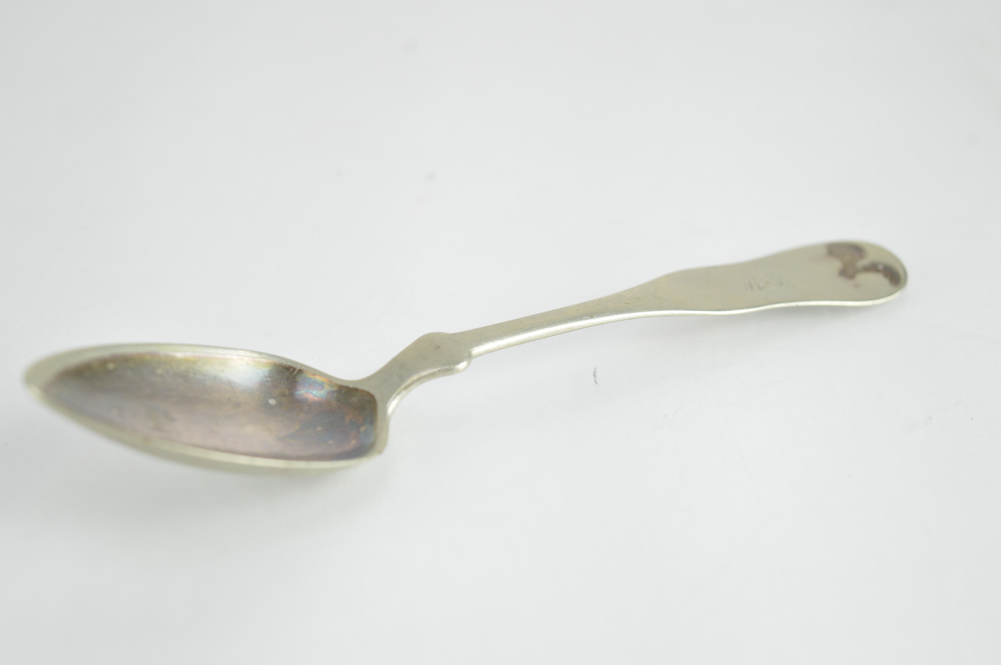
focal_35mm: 68
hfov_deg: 29.9
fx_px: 1875
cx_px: 500
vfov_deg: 20.1
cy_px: 332
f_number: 5
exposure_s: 1/60
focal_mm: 45
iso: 400
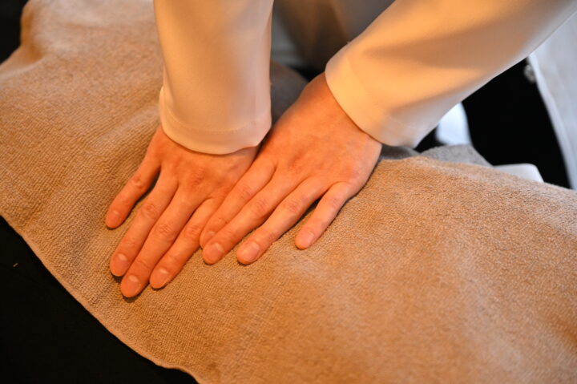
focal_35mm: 70
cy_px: 192
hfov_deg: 28.9
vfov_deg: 19.4
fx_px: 1121
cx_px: 288
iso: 3200
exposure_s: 1/200
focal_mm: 70
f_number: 2.8
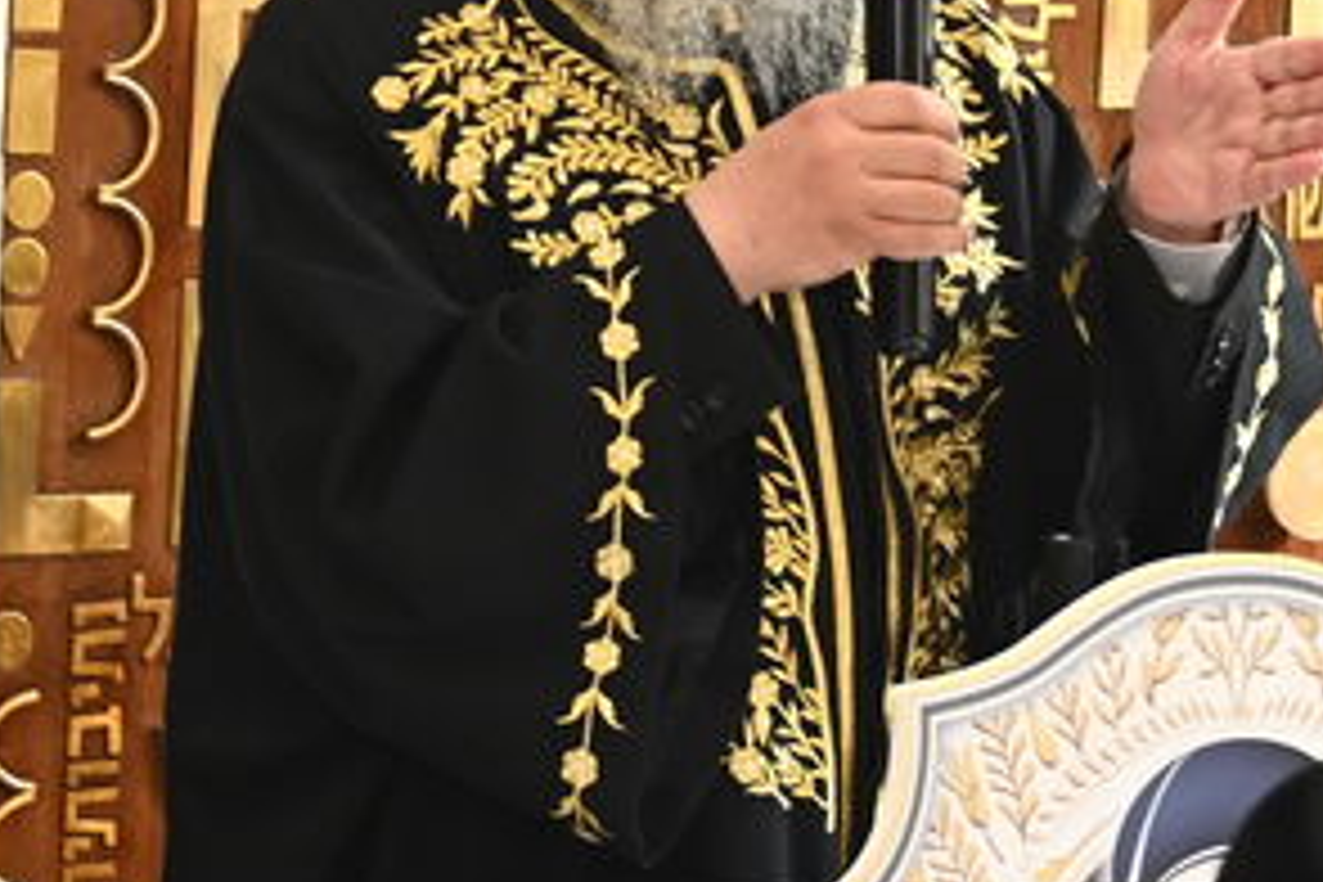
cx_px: -346
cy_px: 263
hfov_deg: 8.5
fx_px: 8746
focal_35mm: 238
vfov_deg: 5.8
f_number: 5
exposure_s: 1/160
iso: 1250
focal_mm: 50
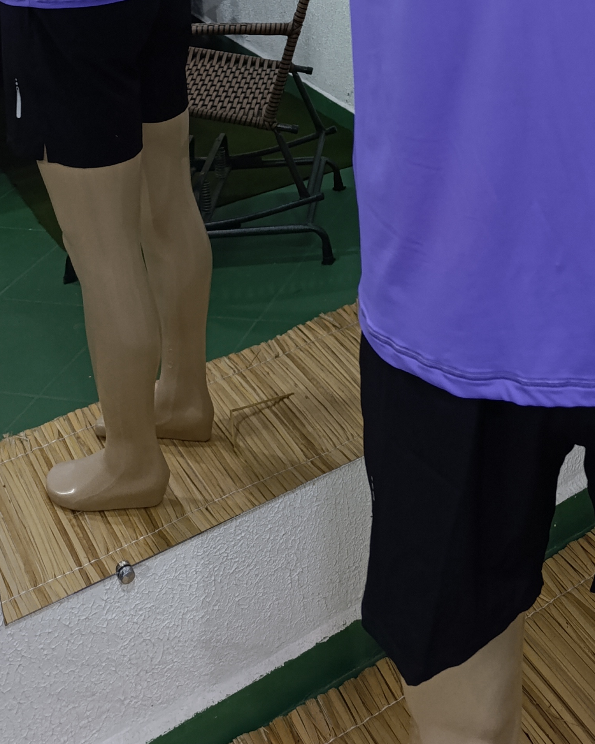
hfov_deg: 30.5
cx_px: 500
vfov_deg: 34.4
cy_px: -39
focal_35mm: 48
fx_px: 1056
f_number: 1.6
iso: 1250
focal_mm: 6.14
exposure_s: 1/60
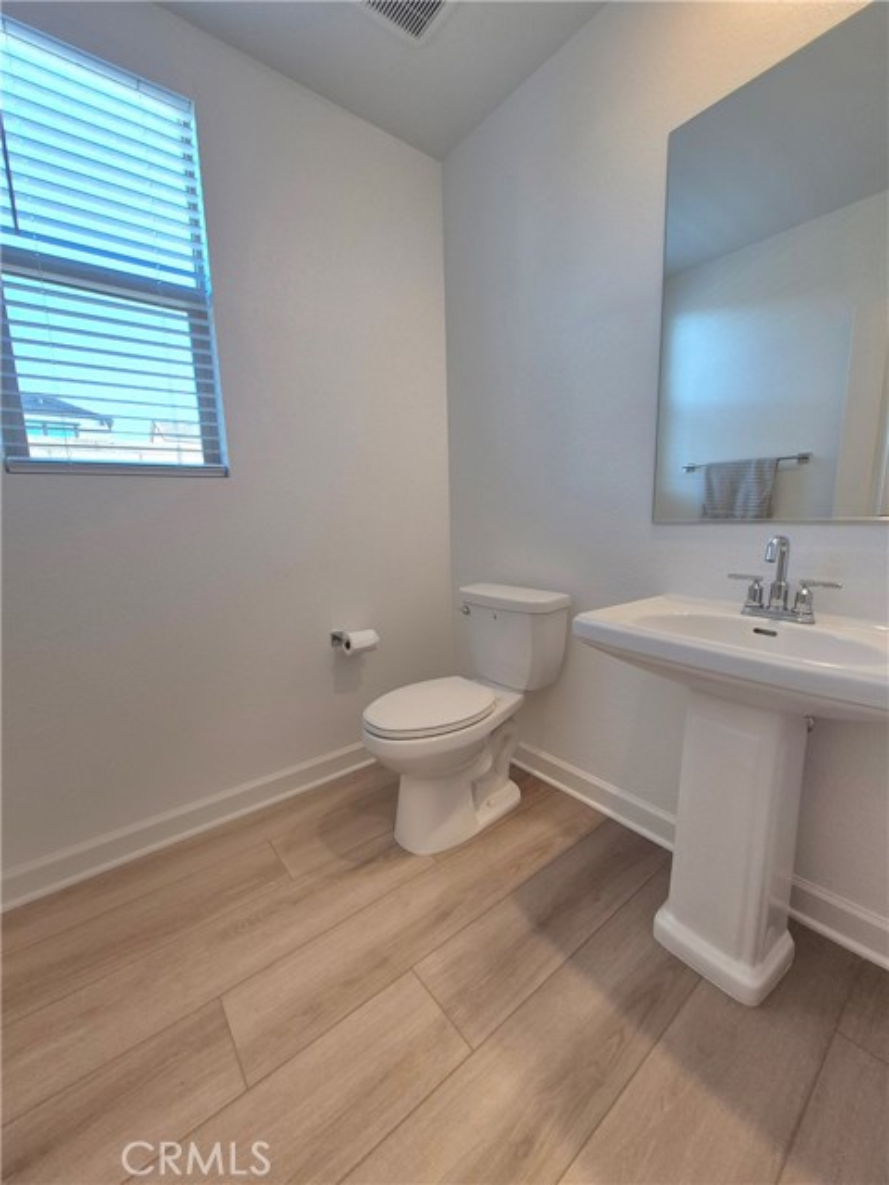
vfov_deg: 106.2
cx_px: 444
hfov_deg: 89.9
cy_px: 592
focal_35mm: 13
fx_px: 445
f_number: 2.2
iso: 64
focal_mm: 1.74
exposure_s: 1/60.2
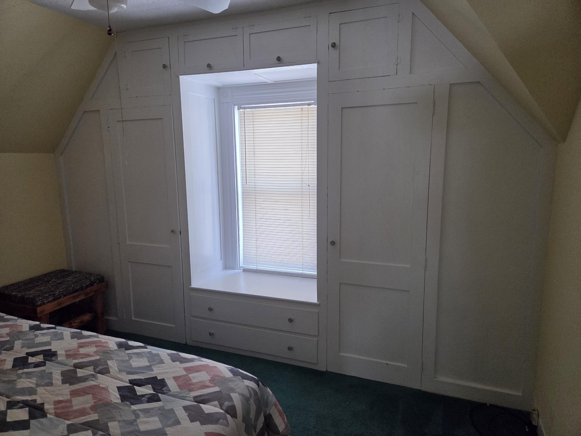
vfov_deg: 58.9
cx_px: 290
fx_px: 386
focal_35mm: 23
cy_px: 218
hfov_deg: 73.9
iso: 320
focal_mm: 5.4
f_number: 1.8
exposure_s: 1/120
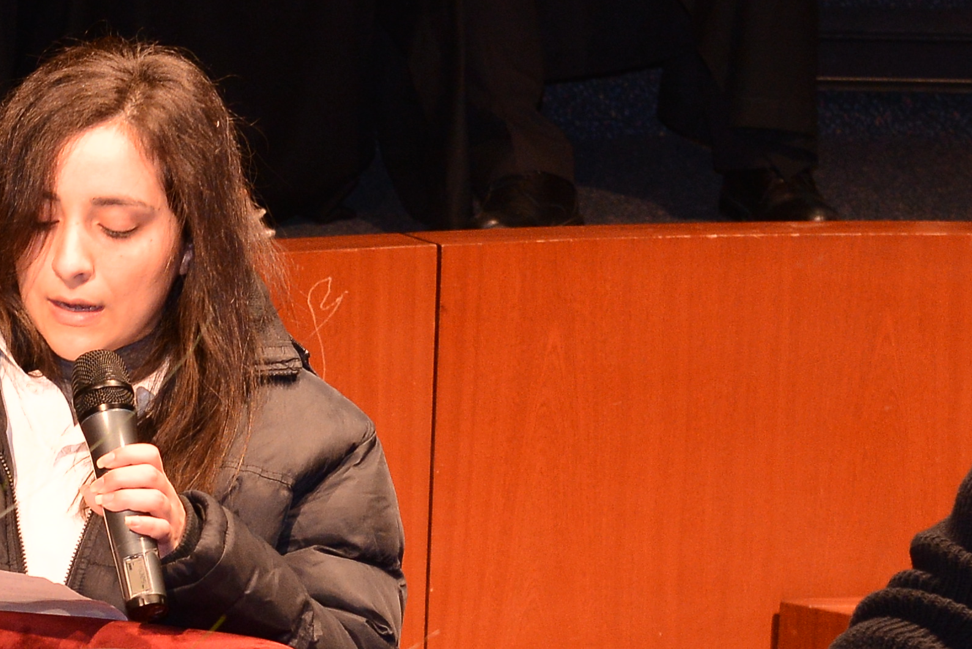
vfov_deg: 5.2
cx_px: 92
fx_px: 7158
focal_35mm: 265
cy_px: 627
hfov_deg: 7.7
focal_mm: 70
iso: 800
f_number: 8
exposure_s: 1/60
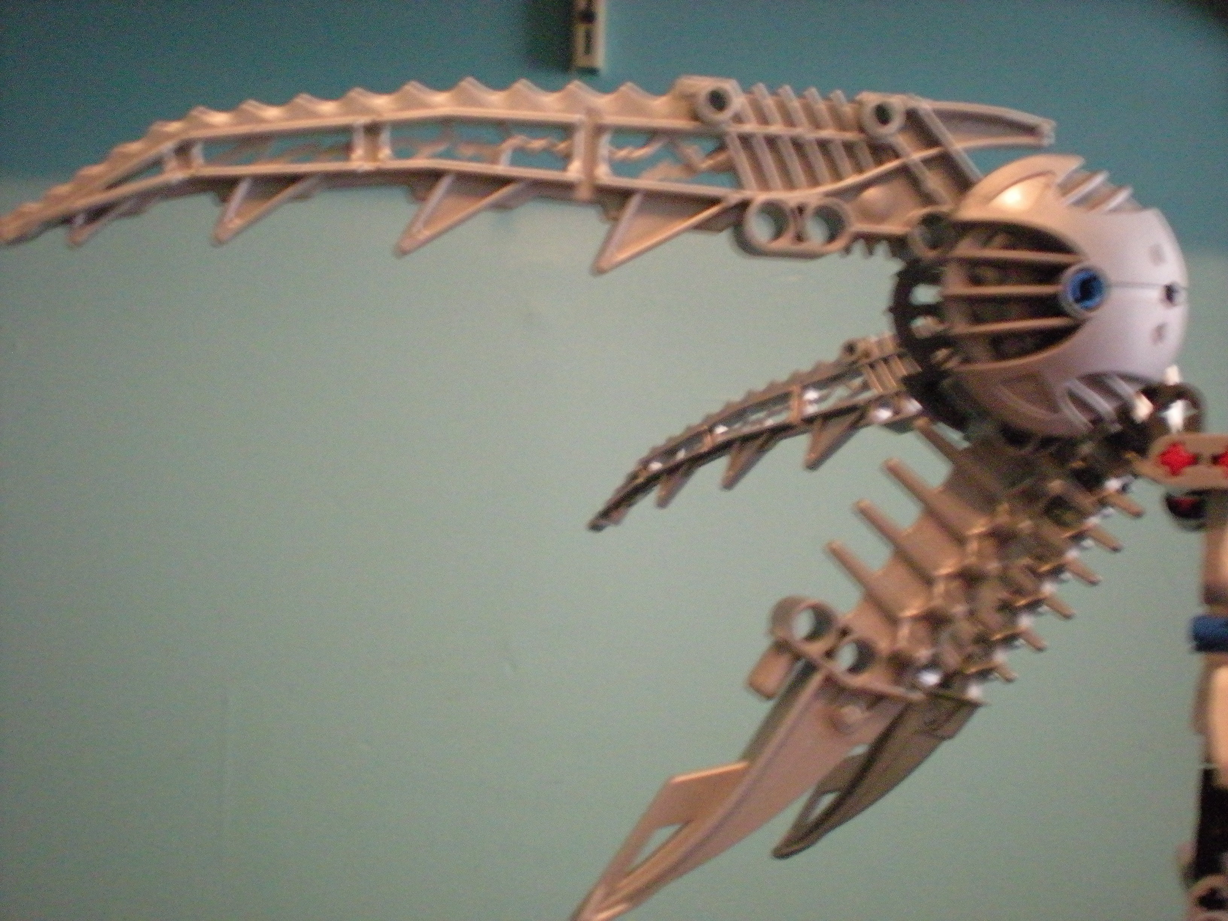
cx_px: 614
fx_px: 1348
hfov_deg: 49.0
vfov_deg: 37.7
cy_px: 460
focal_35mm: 38
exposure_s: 1/6.7
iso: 800
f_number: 3.1
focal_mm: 6.3
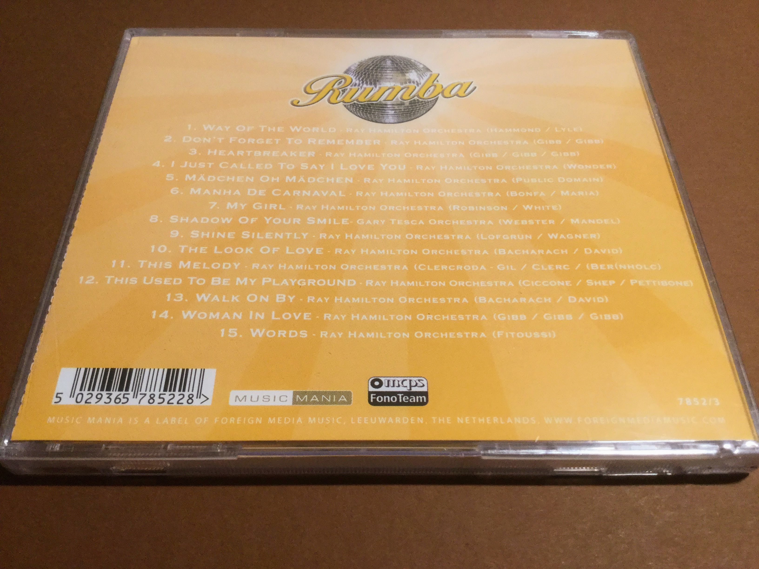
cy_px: 284
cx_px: 380
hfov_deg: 58.4
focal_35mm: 31
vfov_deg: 45.4
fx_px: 680
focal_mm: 3.3
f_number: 2.4
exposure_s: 1/33
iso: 100
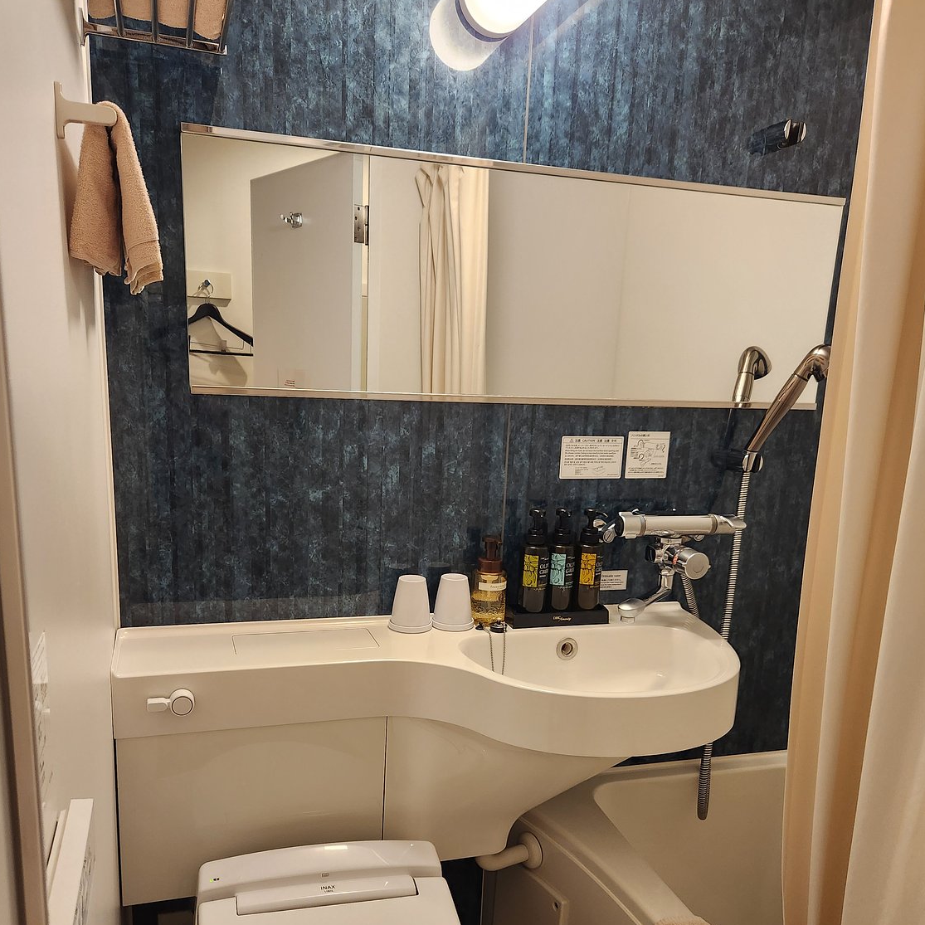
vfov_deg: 56.6
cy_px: 577
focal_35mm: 28
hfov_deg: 57.3
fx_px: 847
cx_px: 449
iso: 250
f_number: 1.8
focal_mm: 5.4
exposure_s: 1/100
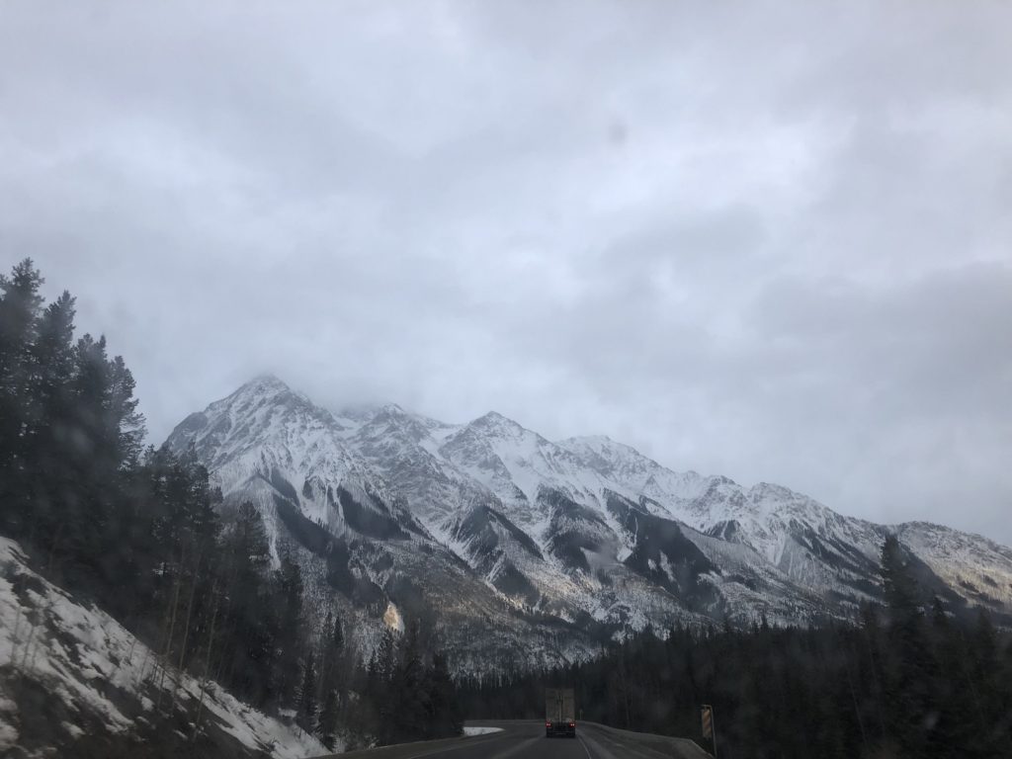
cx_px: 506
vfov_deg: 49.7
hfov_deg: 63.4
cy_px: 380
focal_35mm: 28
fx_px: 819
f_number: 1.8
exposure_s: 1/127
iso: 20
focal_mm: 3.99
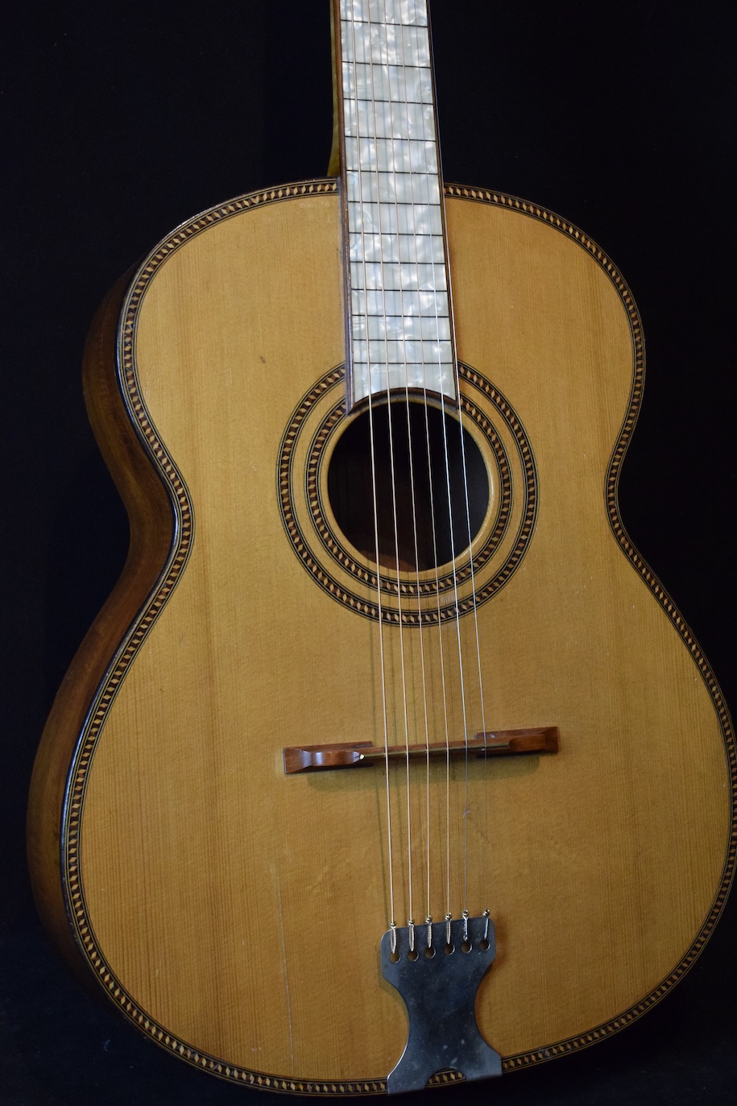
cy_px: 550
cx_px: 357
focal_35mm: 59
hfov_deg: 23.0
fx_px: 1812
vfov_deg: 33.9
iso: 2800
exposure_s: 1/60
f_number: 4.8
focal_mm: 36
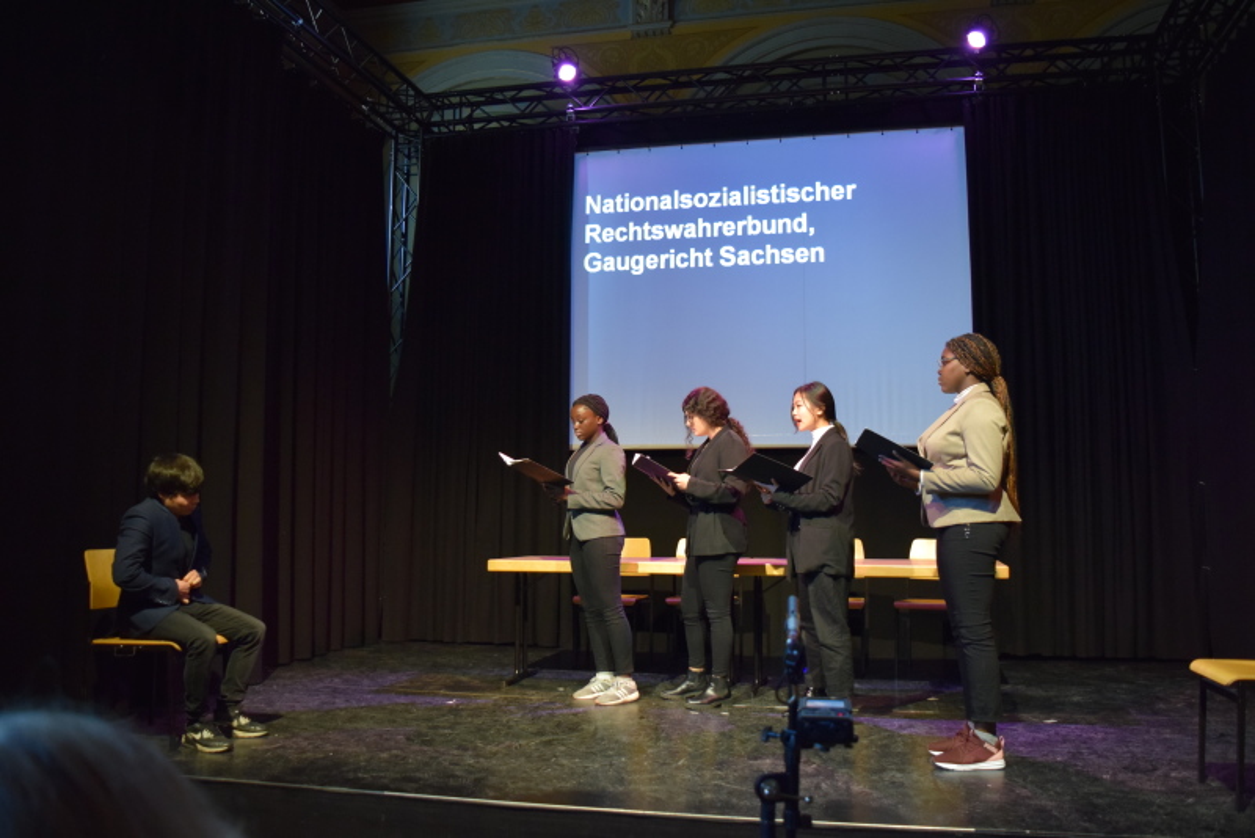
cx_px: 628
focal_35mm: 30
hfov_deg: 61.9
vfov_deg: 43.6
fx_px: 1046
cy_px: 419
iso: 1800
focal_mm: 20
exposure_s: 1/60
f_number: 3.8
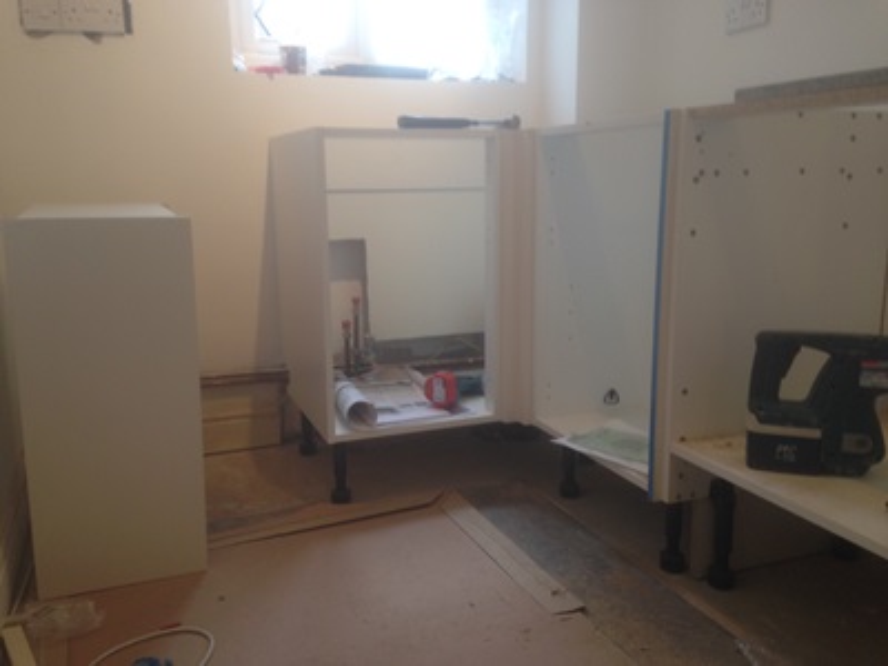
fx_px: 847
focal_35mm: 33
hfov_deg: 55.4
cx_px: 444
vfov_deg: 42.9
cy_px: 333
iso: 50
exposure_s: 1/20
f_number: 2.4
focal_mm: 4.12
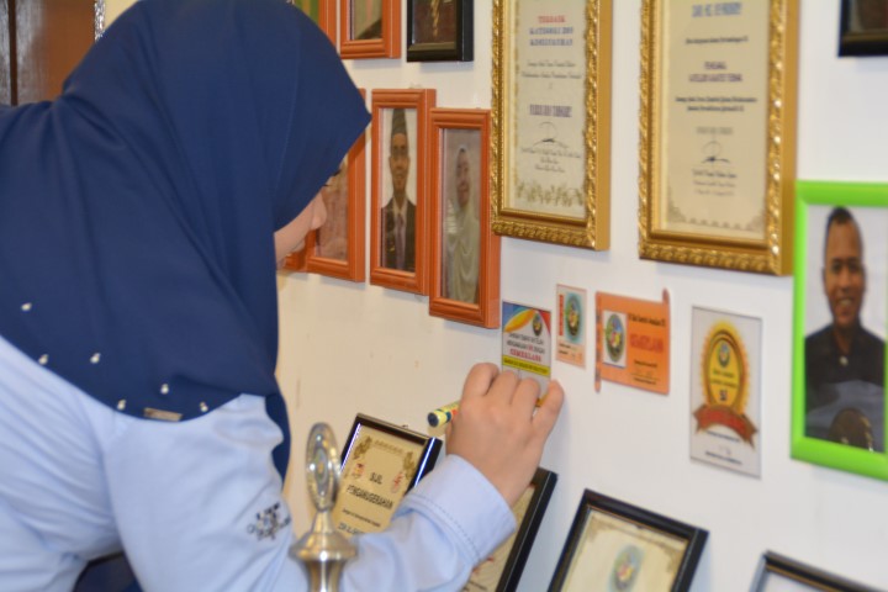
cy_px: 296
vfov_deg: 11.4
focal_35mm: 120
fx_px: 2960
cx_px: 444
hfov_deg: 17.1
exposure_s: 1/60
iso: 800
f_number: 5.6
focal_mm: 80
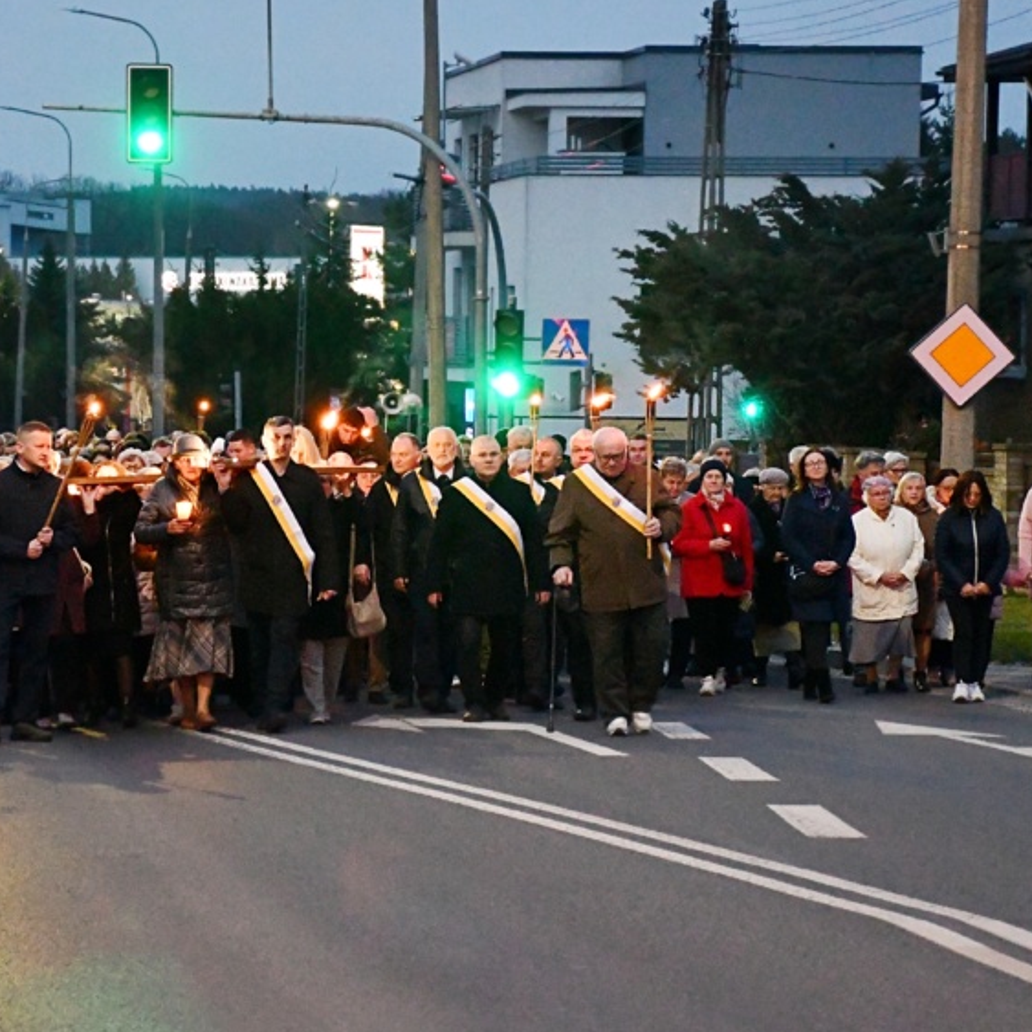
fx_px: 5161
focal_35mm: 153
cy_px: 494
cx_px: 405
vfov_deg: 11.4
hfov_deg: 11.4
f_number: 5
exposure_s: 1/60
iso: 10000
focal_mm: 66
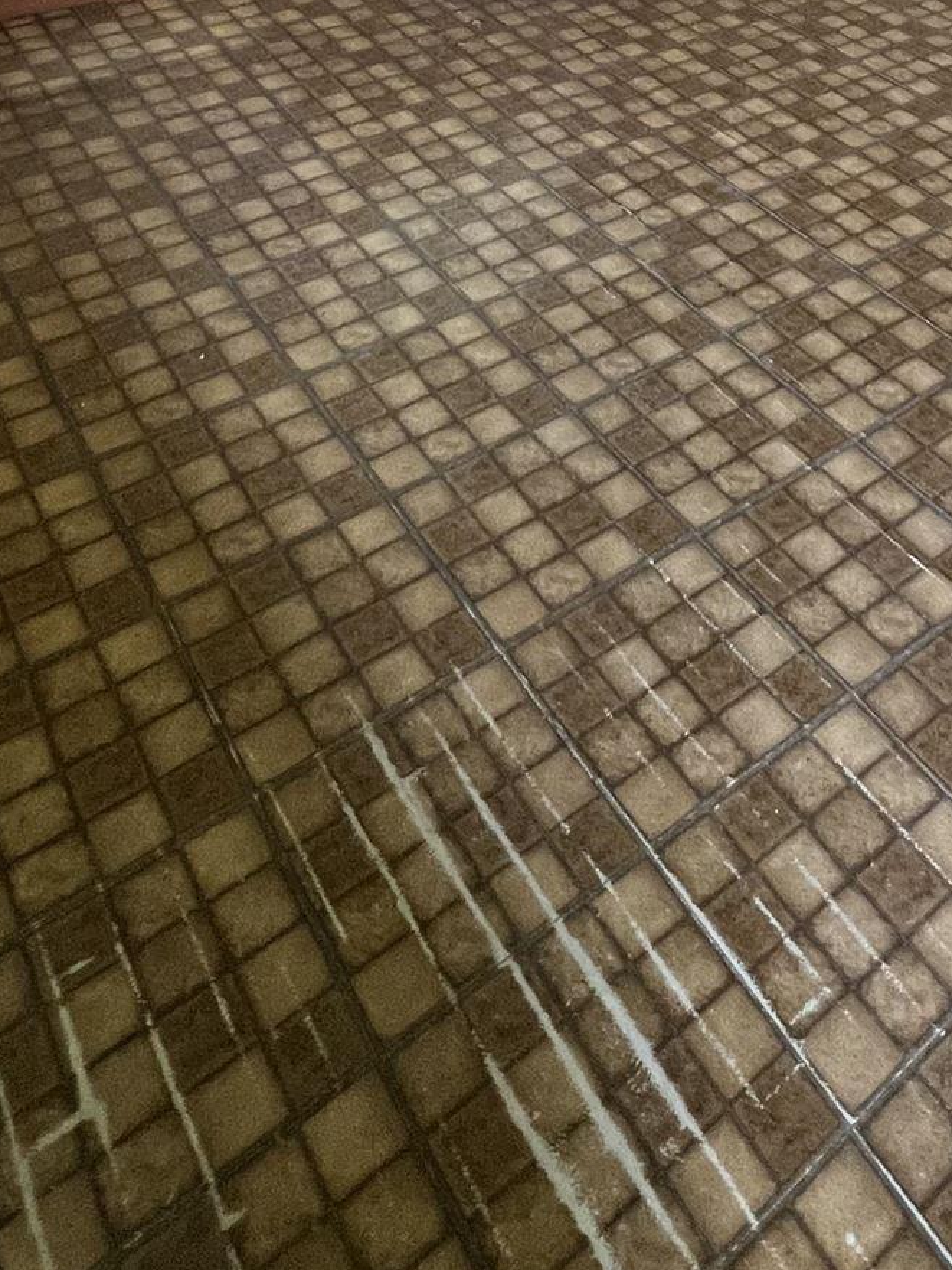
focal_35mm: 34
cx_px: 727
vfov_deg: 42.0
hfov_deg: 40.5
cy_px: -144
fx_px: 1246
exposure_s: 1/77
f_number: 1.8
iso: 250
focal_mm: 1.57
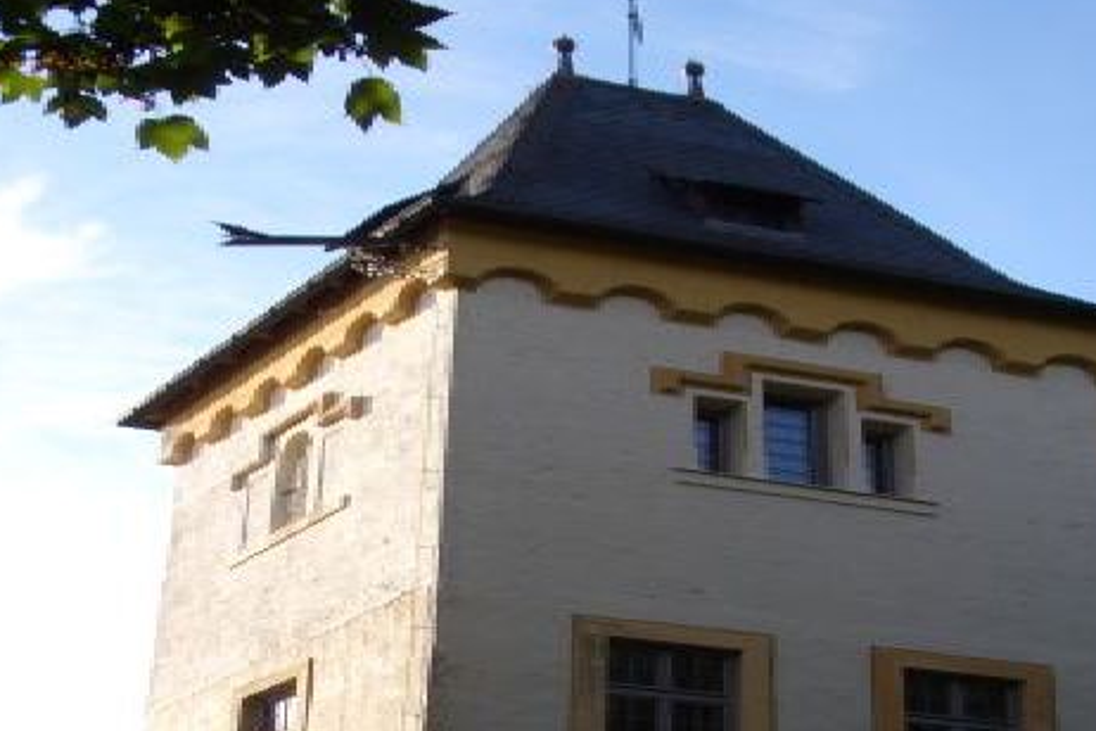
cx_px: 591
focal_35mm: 63
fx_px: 1918
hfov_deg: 31.9
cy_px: 686
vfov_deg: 21.0
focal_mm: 5.8
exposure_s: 1/200
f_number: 4.3
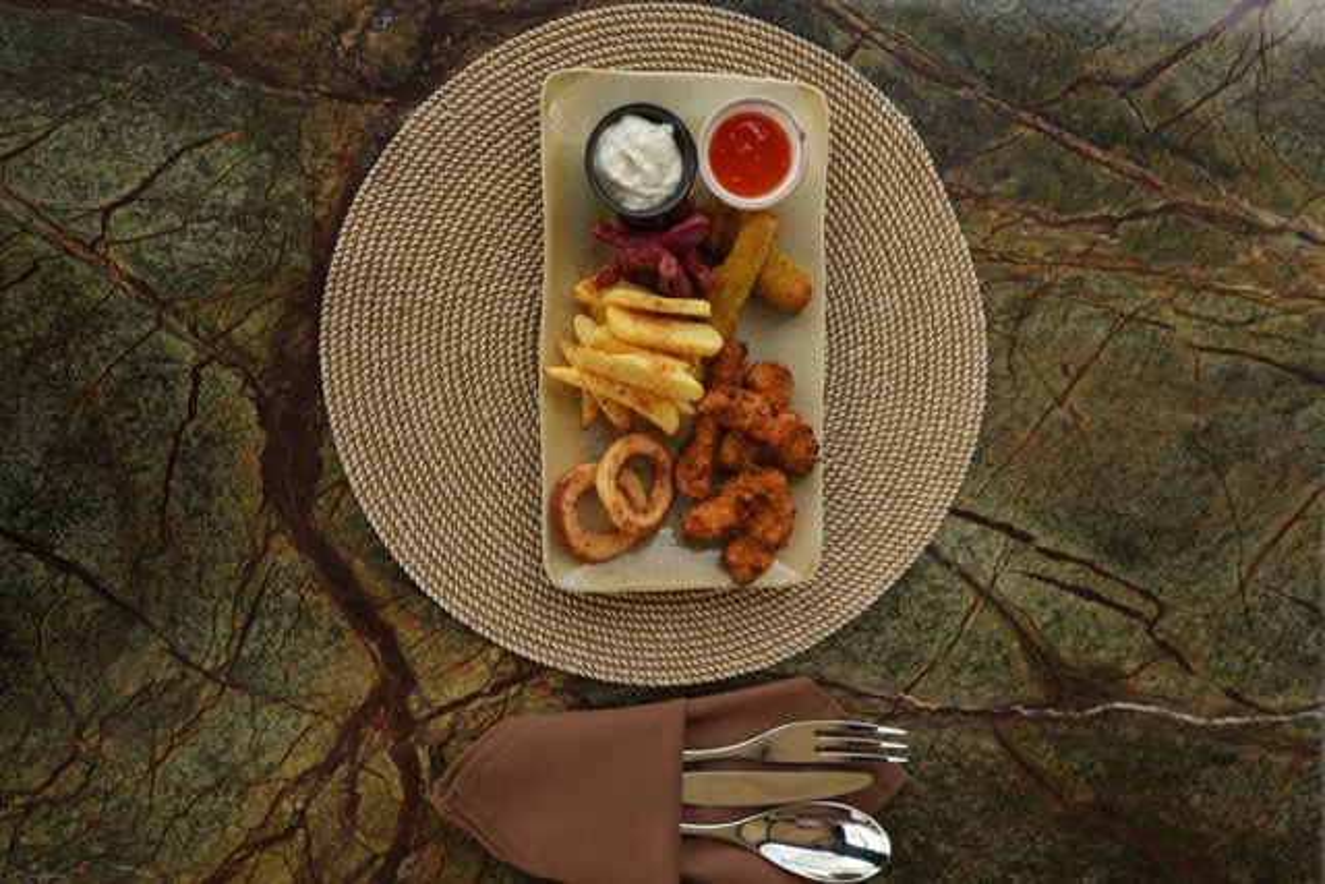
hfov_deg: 54.4
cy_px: 442
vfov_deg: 37.9
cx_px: 662
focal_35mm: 35
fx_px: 1288
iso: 200
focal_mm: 35
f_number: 3.2
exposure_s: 1/1000
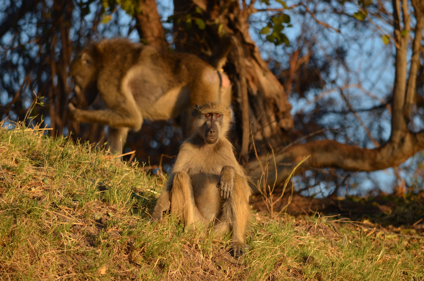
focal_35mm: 360
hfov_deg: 5.7
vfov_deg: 3.8
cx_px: 212
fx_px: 4232
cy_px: 140
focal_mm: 240
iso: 320
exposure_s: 1/500
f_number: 5.6
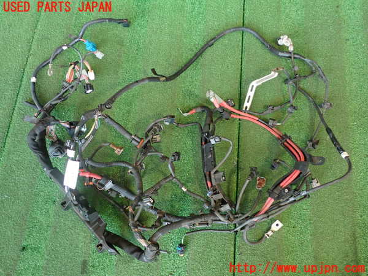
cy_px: 138
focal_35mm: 32
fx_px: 340
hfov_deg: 56.8
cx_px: 184
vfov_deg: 44.2
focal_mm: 5.79
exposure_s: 1/30
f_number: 2.4
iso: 320
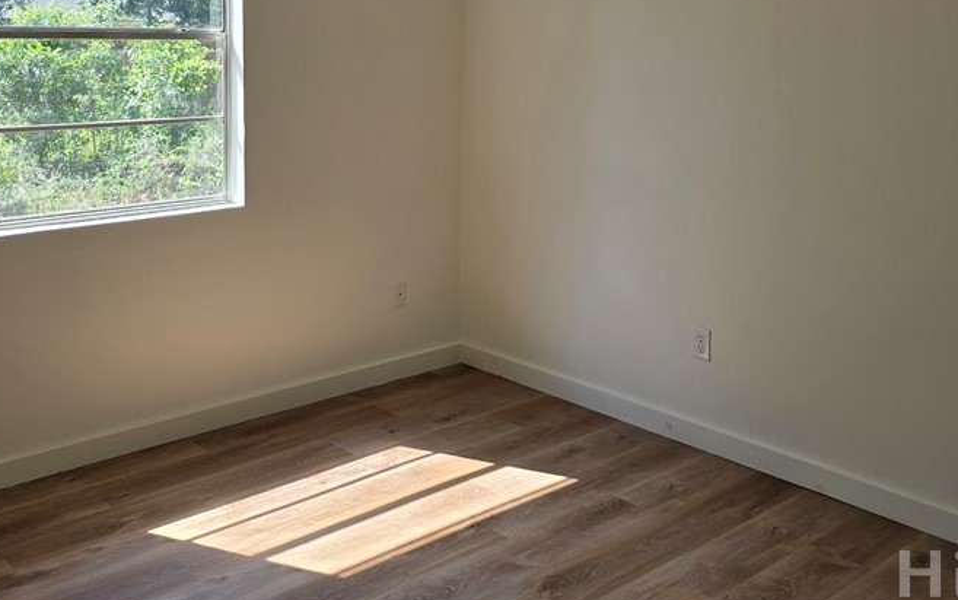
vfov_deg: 32.8
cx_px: 353
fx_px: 992
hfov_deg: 50.9
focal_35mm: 38
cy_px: 130
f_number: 1.7
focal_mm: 6.3
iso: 12
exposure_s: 1/140
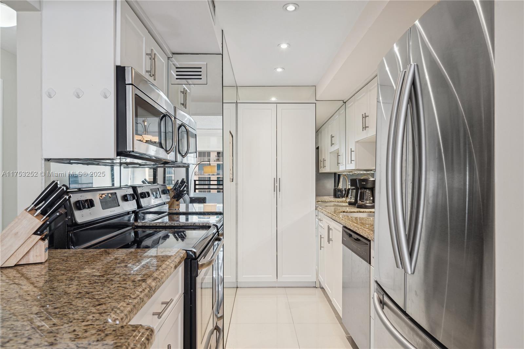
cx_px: 262
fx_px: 320
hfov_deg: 78.6
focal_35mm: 22
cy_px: 174
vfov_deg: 57.2
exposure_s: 1/15
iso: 250
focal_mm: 22
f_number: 8
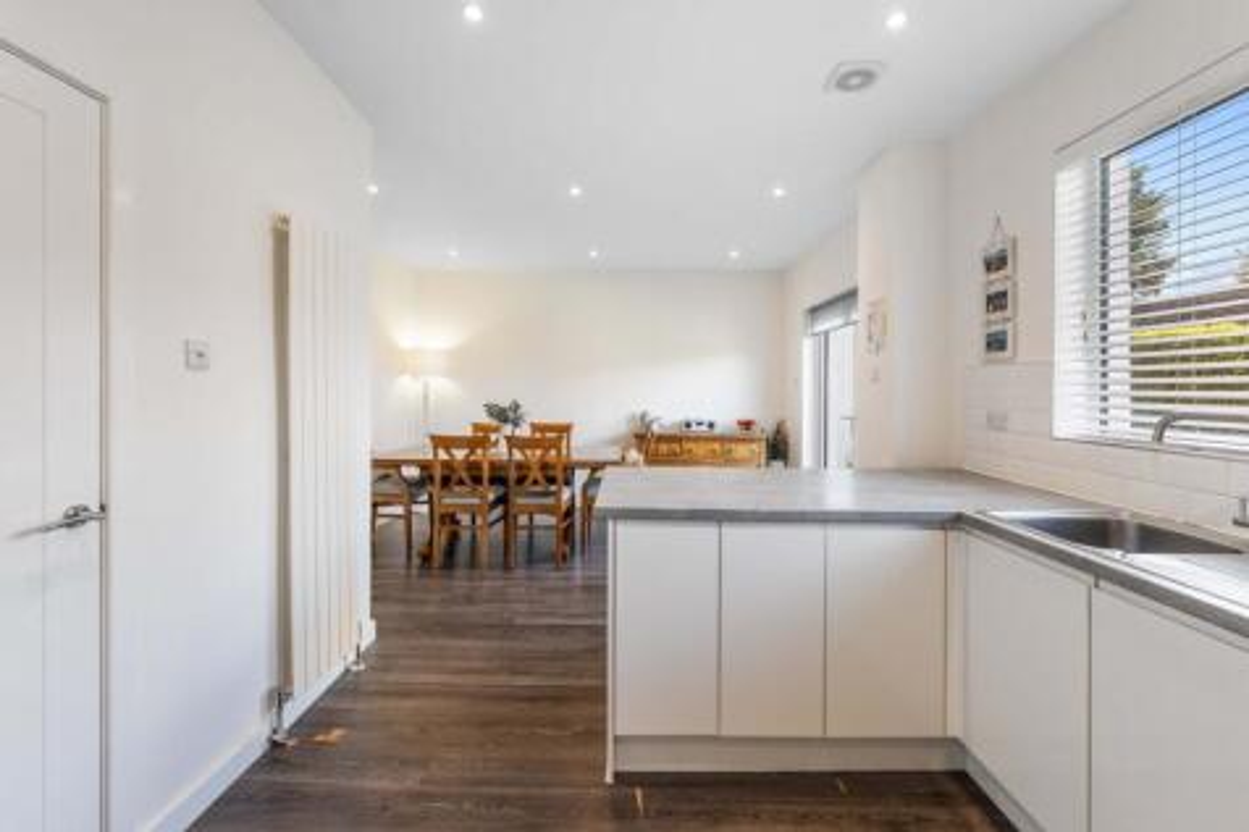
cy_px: 416
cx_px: 624
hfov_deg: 104.3
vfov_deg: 81.2
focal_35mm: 14
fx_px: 486
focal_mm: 14
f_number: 8
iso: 640
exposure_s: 1/15
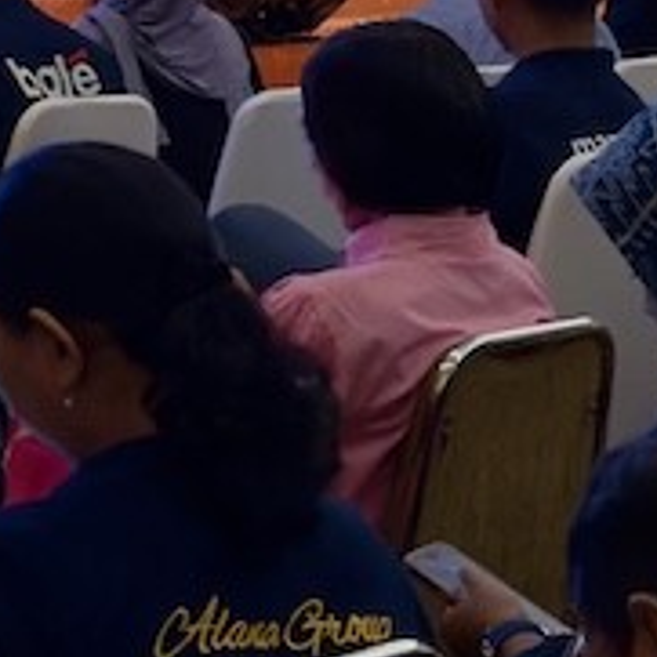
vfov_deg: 8.2
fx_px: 4402
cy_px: -552
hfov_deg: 7.3
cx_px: -1470
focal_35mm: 205
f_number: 1.78
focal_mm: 6.76
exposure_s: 1/60
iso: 200
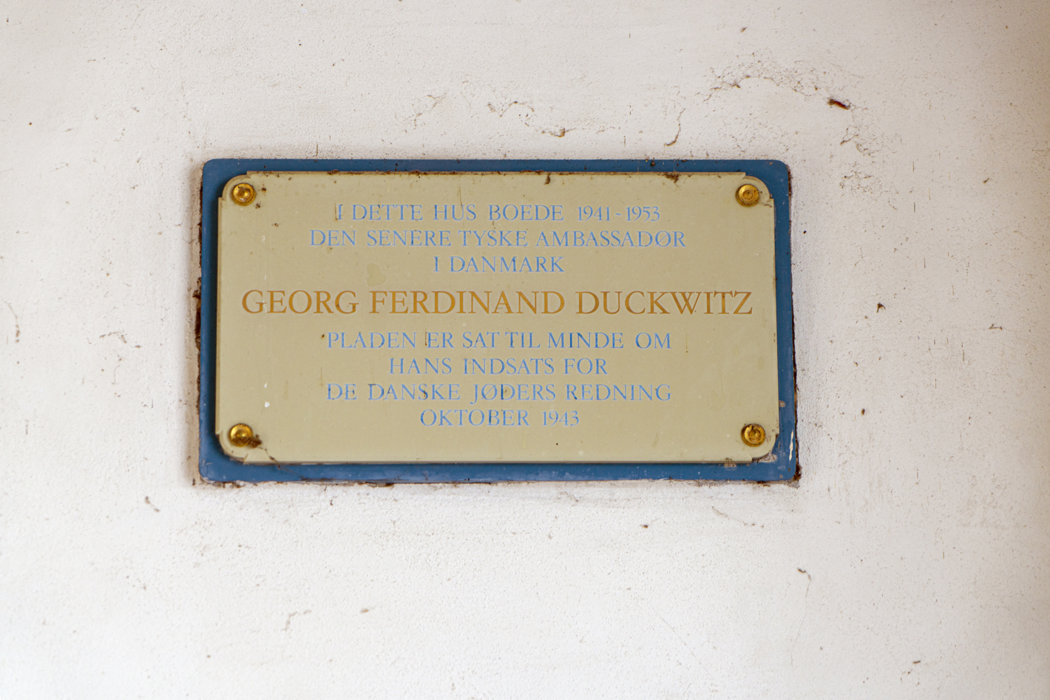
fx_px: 2042
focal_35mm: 70
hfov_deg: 28.8
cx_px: 525
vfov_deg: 19.5
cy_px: 350
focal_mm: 70
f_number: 4
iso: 500
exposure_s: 1/60
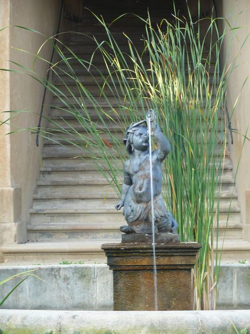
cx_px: 125
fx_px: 1339
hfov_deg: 10.7
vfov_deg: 14.2
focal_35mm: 139
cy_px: 167
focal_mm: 29.3
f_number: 3.6
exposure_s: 1/30
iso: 125
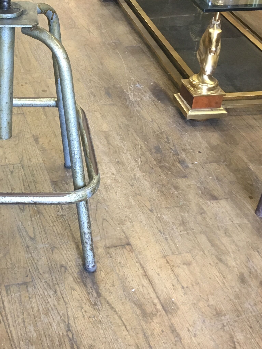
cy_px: 93
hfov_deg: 24.7
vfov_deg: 33.2
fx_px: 575
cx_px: 10
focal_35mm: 57
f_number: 2.2
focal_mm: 4.15
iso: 125
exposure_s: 1/33
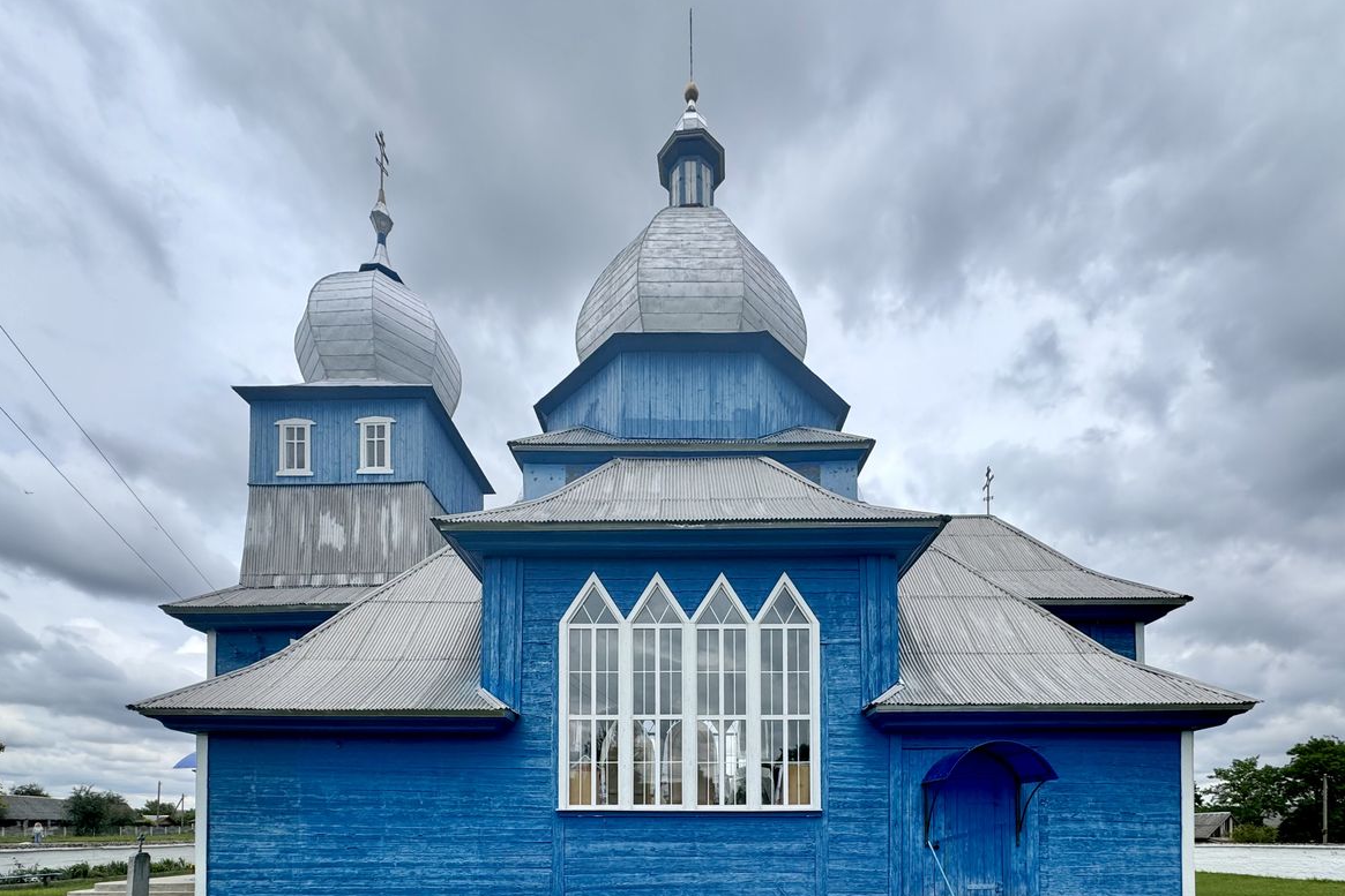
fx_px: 560
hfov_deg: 100.4
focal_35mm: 15
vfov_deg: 77.1
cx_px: 690
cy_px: 497
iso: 50
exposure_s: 1/1217
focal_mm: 2.22
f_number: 2.2
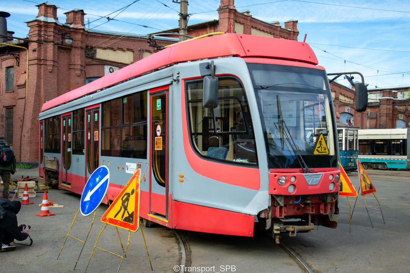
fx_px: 478
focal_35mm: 42
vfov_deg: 31.9
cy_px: 136
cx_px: 205
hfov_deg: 46.4
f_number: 4.5
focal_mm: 28
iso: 200
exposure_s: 1/400
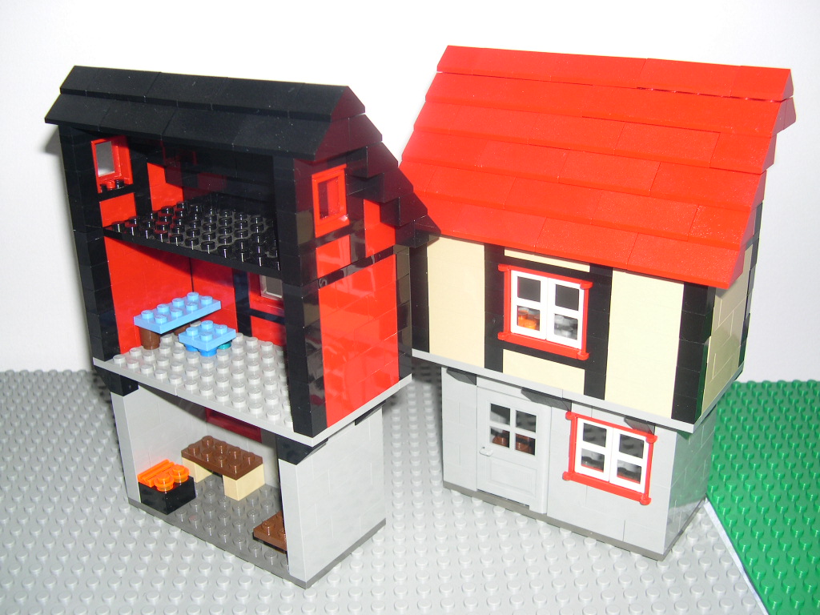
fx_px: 900
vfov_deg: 37.7
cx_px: 410
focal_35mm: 38
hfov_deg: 49.0
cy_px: 308
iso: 100
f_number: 2.8
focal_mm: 8
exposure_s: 1/60
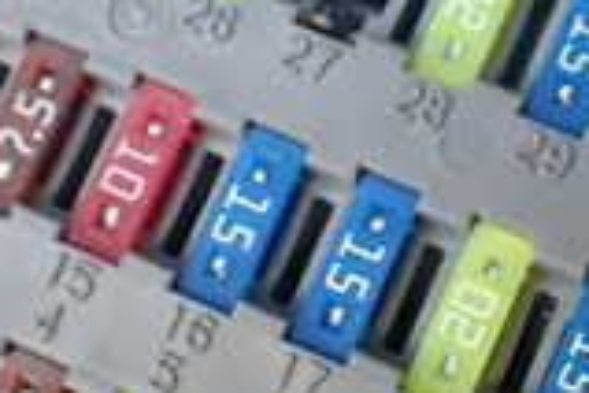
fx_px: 1930
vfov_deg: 11.6
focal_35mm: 118
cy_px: 152
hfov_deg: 17.3
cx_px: 430
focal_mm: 5.4
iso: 200
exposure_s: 1/125
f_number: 2.3
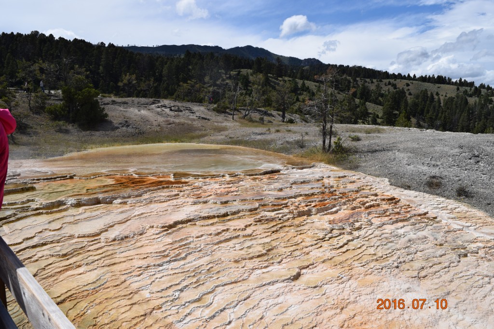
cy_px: 164
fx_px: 370
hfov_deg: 67.4
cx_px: 247
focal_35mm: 27
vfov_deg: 47.9
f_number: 11
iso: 200
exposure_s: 1/500
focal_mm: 18
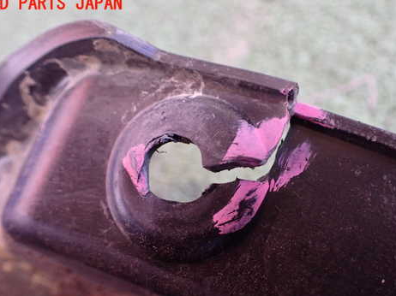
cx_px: 224
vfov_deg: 36.6
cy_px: 186
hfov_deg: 47.8
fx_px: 446
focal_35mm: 39
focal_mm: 5.4
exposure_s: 1/60
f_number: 2.3
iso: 800
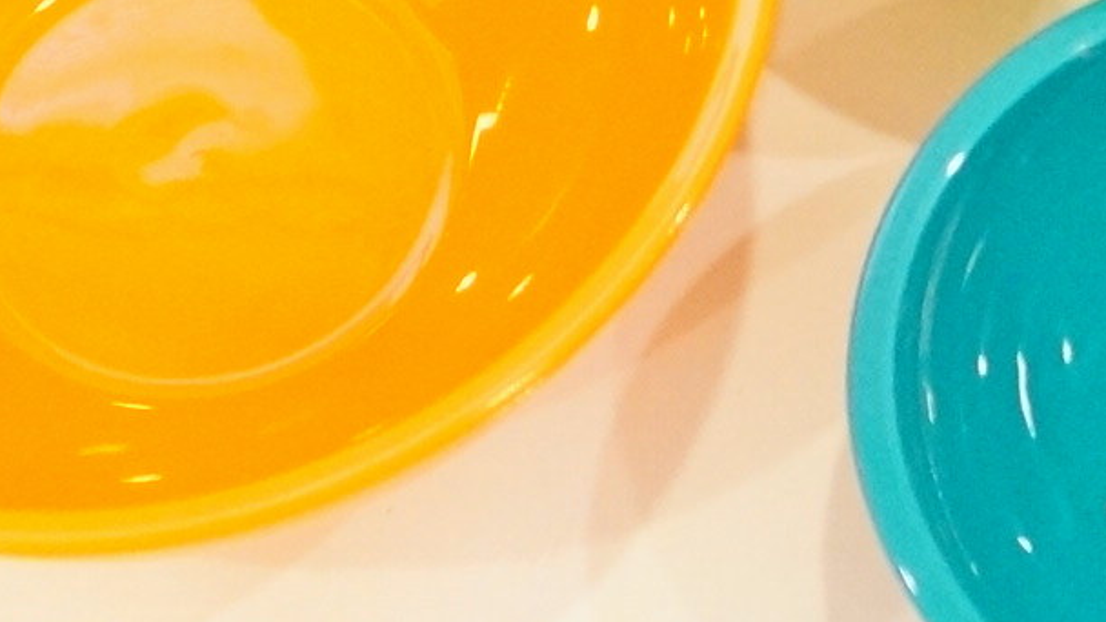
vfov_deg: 8.4
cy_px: -531
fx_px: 4076
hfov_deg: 15.3
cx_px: 959
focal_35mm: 139
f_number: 4
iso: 2500
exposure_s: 1/60
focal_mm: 22
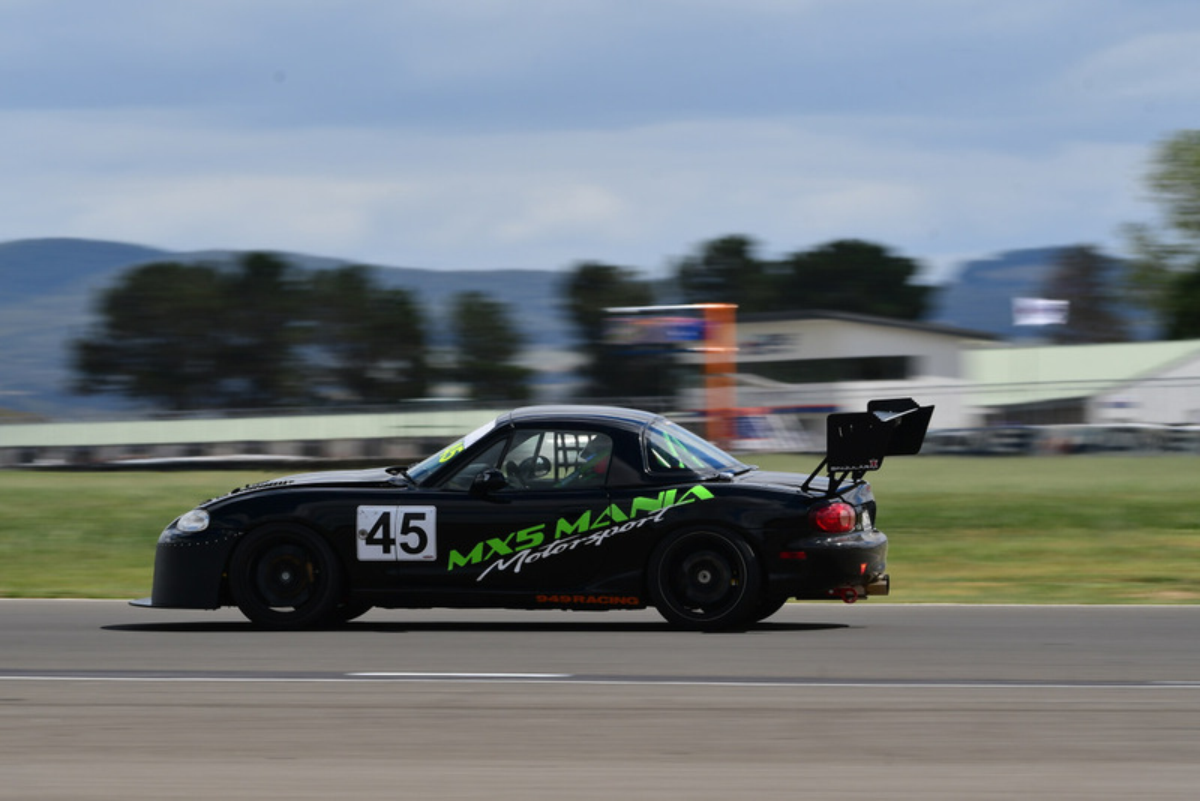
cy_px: 400
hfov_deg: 6.9
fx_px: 10003
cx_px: 600
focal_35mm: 300
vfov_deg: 4.6
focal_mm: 200
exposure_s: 1/200
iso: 100
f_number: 11
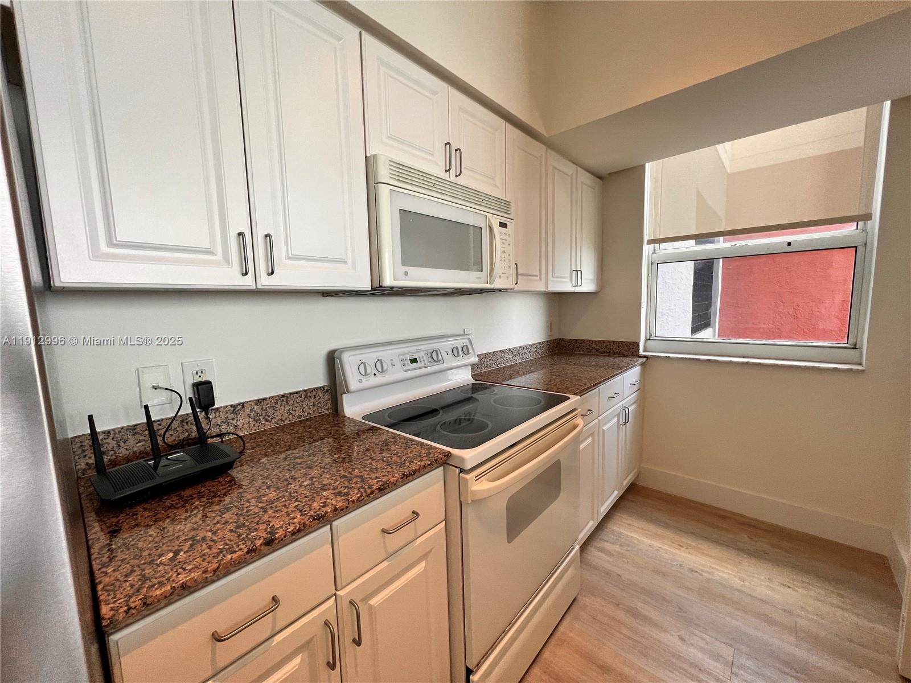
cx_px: 456
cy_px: 342
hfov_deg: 106.2
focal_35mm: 13
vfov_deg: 89.9
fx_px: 342
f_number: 1.8
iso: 100
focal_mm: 1.57
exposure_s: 1/120
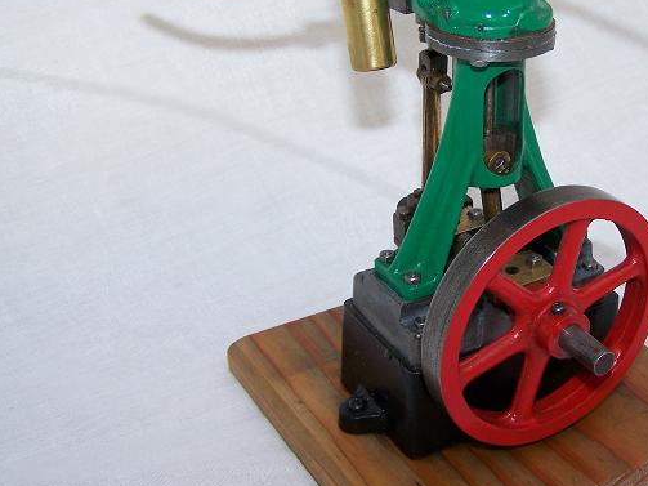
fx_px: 1085
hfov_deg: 32.9
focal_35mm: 58
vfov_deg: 25.1
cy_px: 171
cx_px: 450
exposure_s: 1/320
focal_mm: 6.3
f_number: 2.8
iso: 64
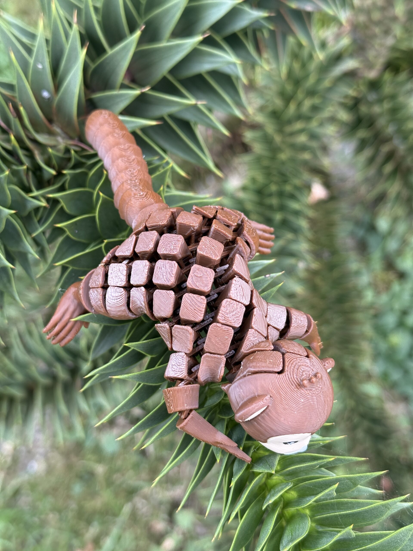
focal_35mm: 48
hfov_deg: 30.3
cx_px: 206
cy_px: 276
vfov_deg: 39.7
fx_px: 764
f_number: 1.78
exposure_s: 1/243
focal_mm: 6.76
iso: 100
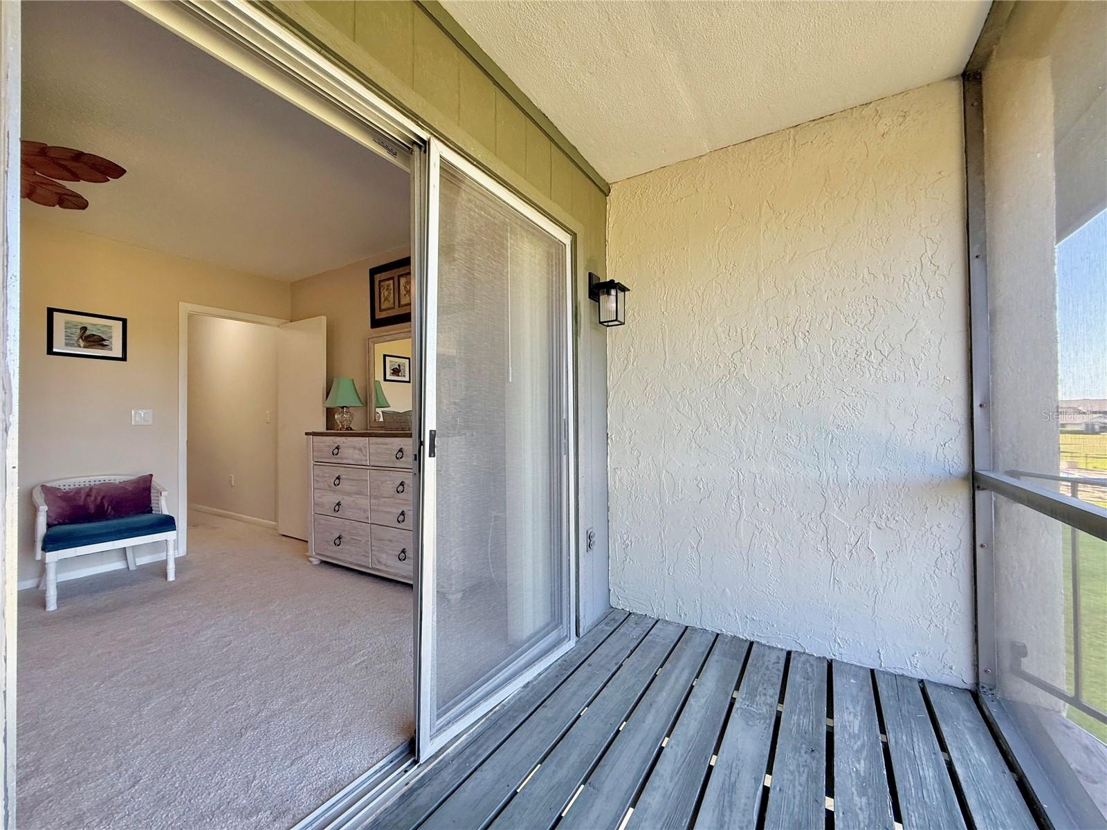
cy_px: 415
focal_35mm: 14
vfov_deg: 85.7
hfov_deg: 102.1
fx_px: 448
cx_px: 554
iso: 80
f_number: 2.2
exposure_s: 1/99
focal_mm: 2.22
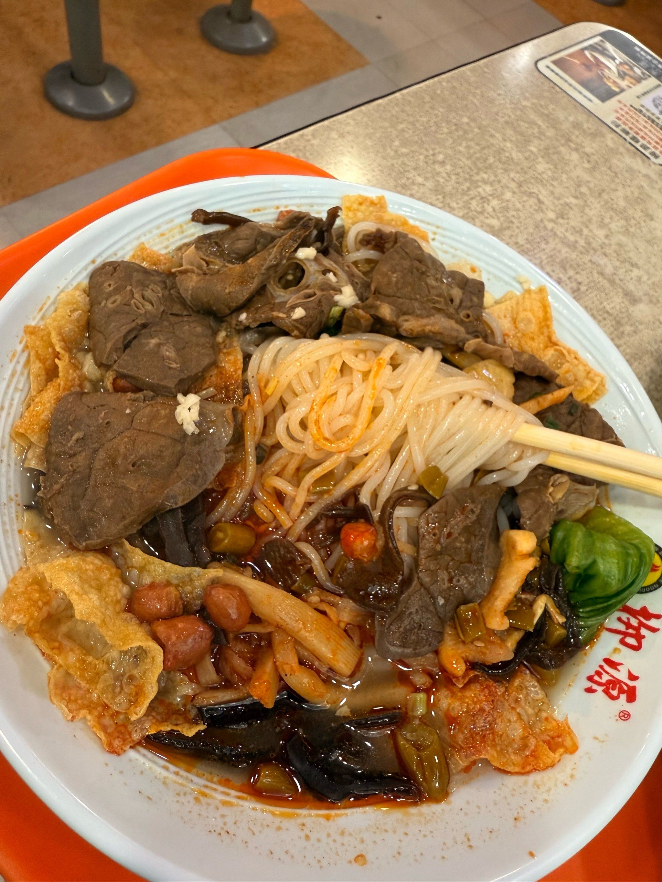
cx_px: 331
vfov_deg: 71.6
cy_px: 441
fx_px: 612
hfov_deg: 56.8
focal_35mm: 24
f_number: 2.2
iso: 160
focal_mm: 2.22
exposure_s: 1/50
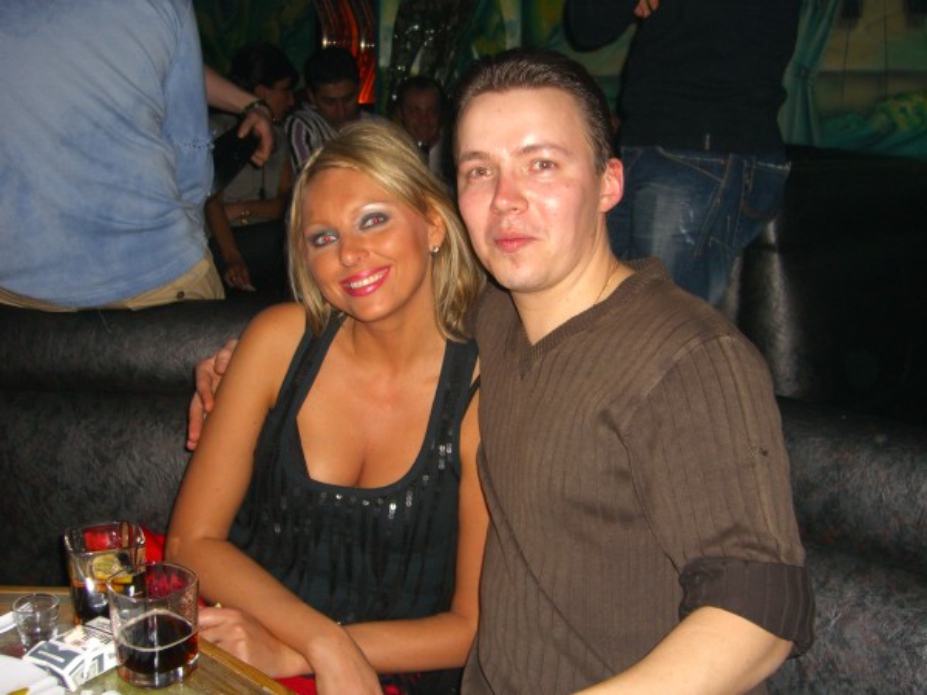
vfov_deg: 37.7
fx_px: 1018
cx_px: 464
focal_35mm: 38
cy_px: 348
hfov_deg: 49.0
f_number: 2.8
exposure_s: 1/60
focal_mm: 7.9
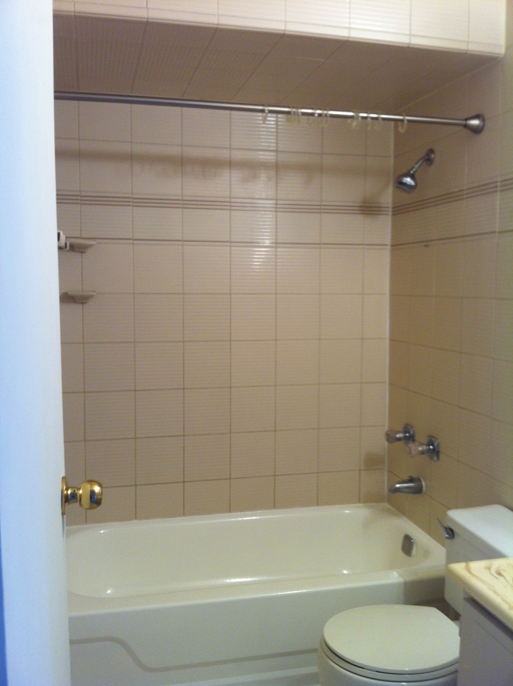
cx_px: 256
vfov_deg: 52.7
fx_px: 693
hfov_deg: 40.6
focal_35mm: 35
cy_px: 343
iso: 80
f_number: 2.8
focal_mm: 3.85
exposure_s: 1/17
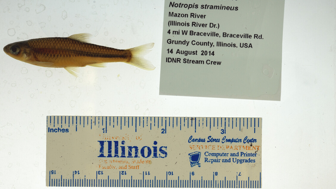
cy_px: 87
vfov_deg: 18.0
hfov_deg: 31.4
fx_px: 597
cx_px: 160
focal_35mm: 67
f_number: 10
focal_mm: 60
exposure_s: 1/200
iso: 100
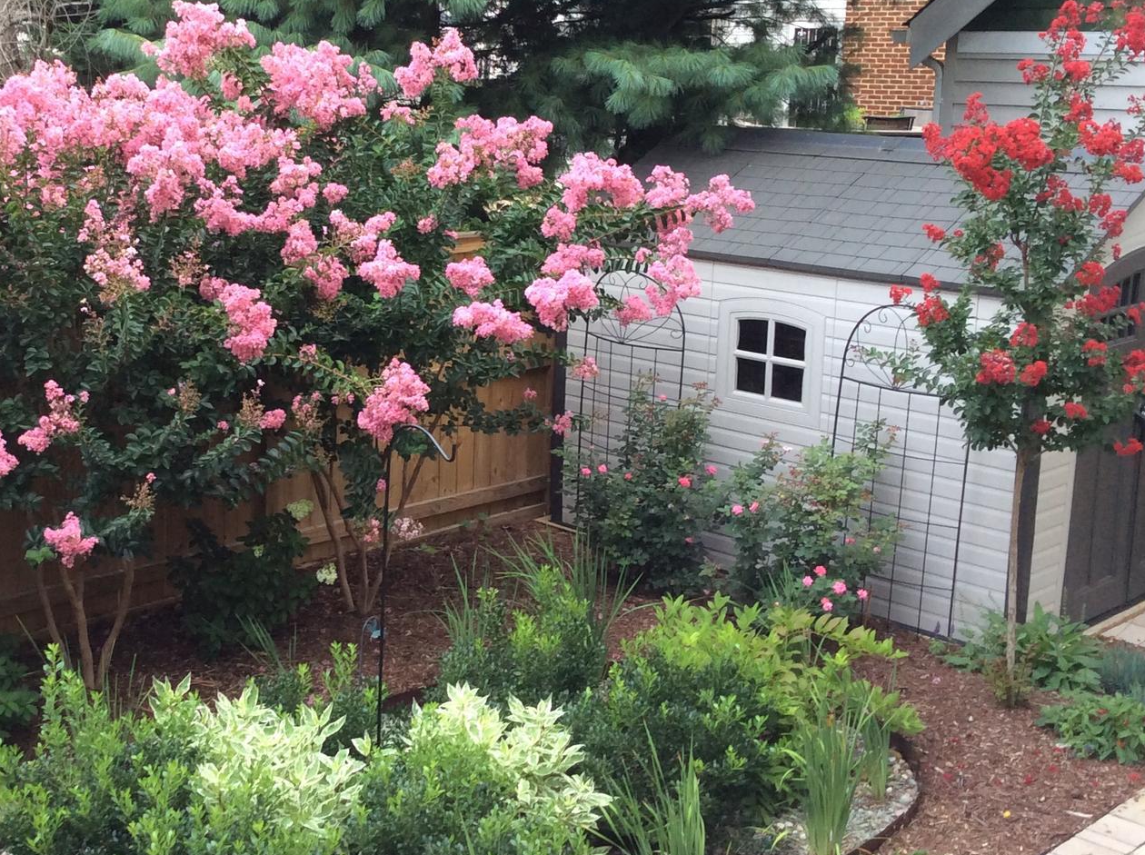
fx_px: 1717
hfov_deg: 36.2
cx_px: 318
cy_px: 335
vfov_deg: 27.9
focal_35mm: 52
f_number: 2.4
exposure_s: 1/24
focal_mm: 3.3
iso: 40
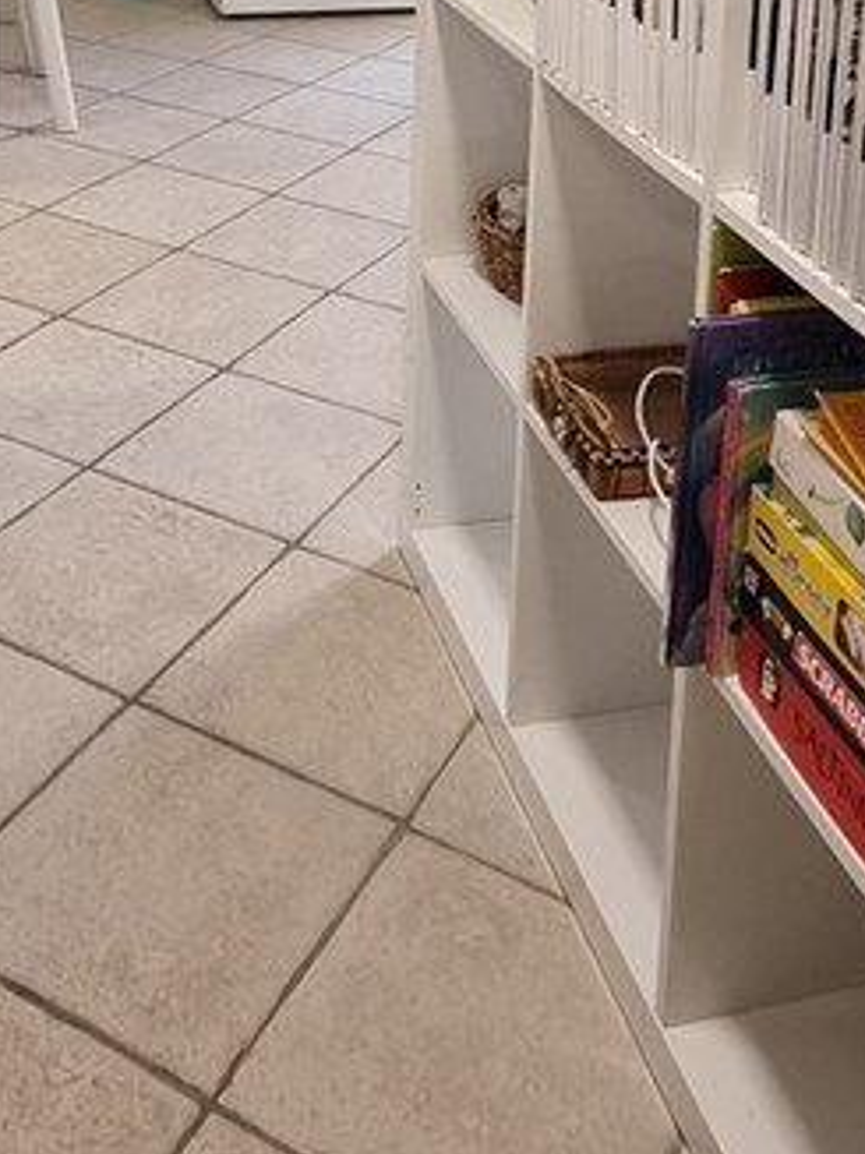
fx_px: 1434
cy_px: -184
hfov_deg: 33.6
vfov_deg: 35.7
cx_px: 395
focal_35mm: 43
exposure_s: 1/50
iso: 200
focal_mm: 2.2
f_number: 2.2
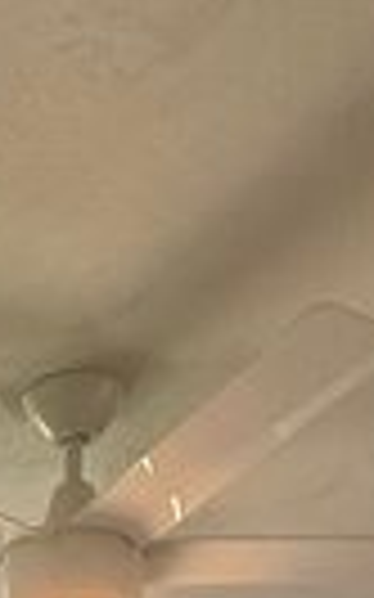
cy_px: 1326
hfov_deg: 14.7
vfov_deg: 16.0
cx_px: -63
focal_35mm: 86
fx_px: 1404
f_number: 2.2
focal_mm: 2.22
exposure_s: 1/120
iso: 250
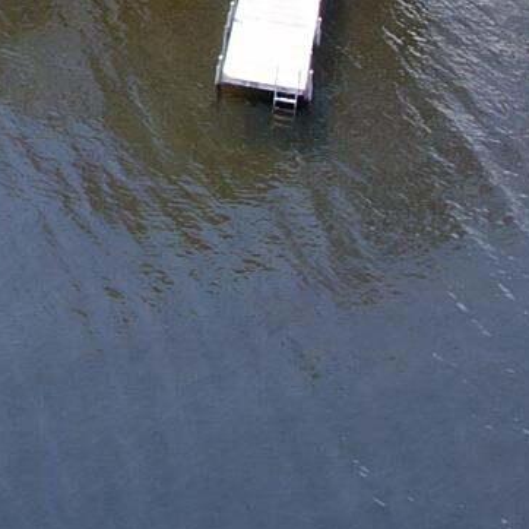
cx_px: -416
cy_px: -574
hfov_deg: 10.6
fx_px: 2680
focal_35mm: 155
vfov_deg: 10.3
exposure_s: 1/725
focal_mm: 8.38
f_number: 2.8
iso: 100
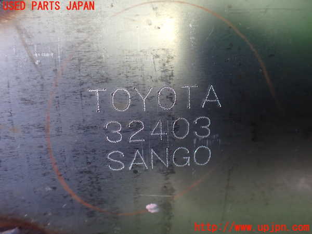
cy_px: 117
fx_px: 270
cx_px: 156
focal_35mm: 30
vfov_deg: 46.8
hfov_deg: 60.0
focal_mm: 5.4
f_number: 2.3
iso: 800
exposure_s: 1/100
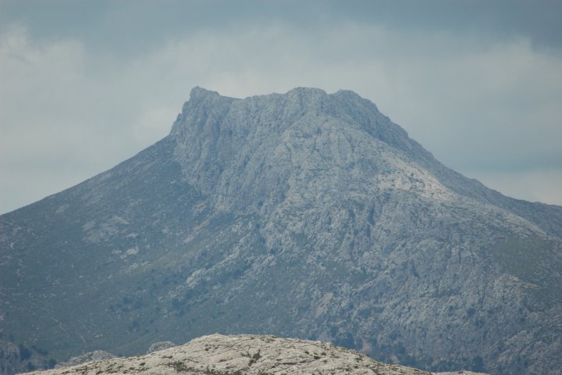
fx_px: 7024
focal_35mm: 450
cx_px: 281
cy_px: 188
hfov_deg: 4.6
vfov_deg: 3.1
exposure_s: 1/1000
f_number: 5.6
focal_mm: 300
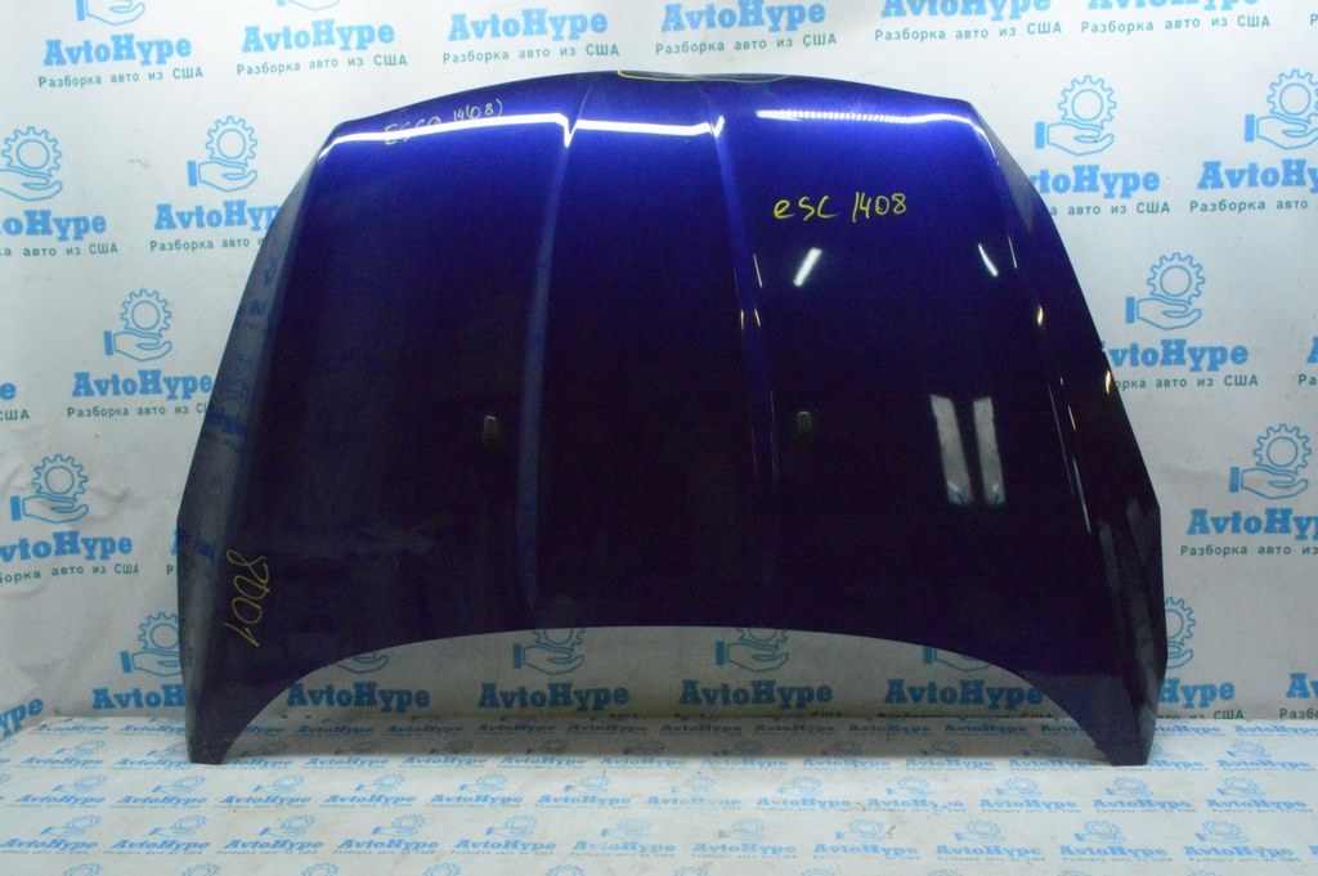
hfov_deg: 67.4
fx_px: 988
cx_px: 659
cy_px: 438
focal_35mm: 27
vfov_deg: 47.9
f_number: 22
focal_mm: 18
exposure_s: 1/50
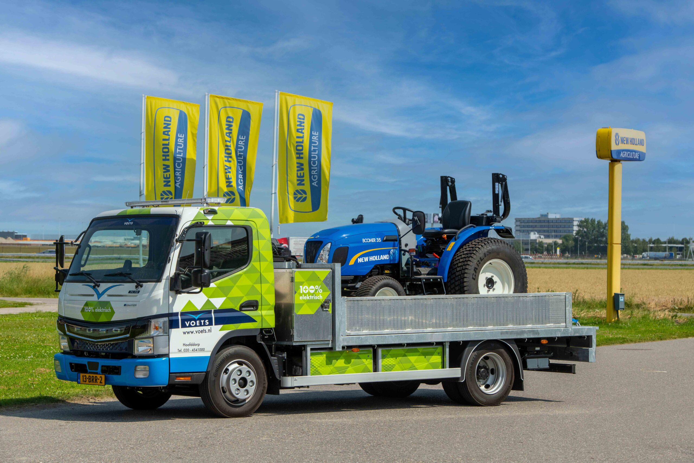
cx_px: 347
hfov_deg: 20.0
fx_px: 1966
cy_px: 232
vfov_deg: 13.4
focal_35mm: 102
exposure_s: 1/1000
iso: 250
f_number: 7.1
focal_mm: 102
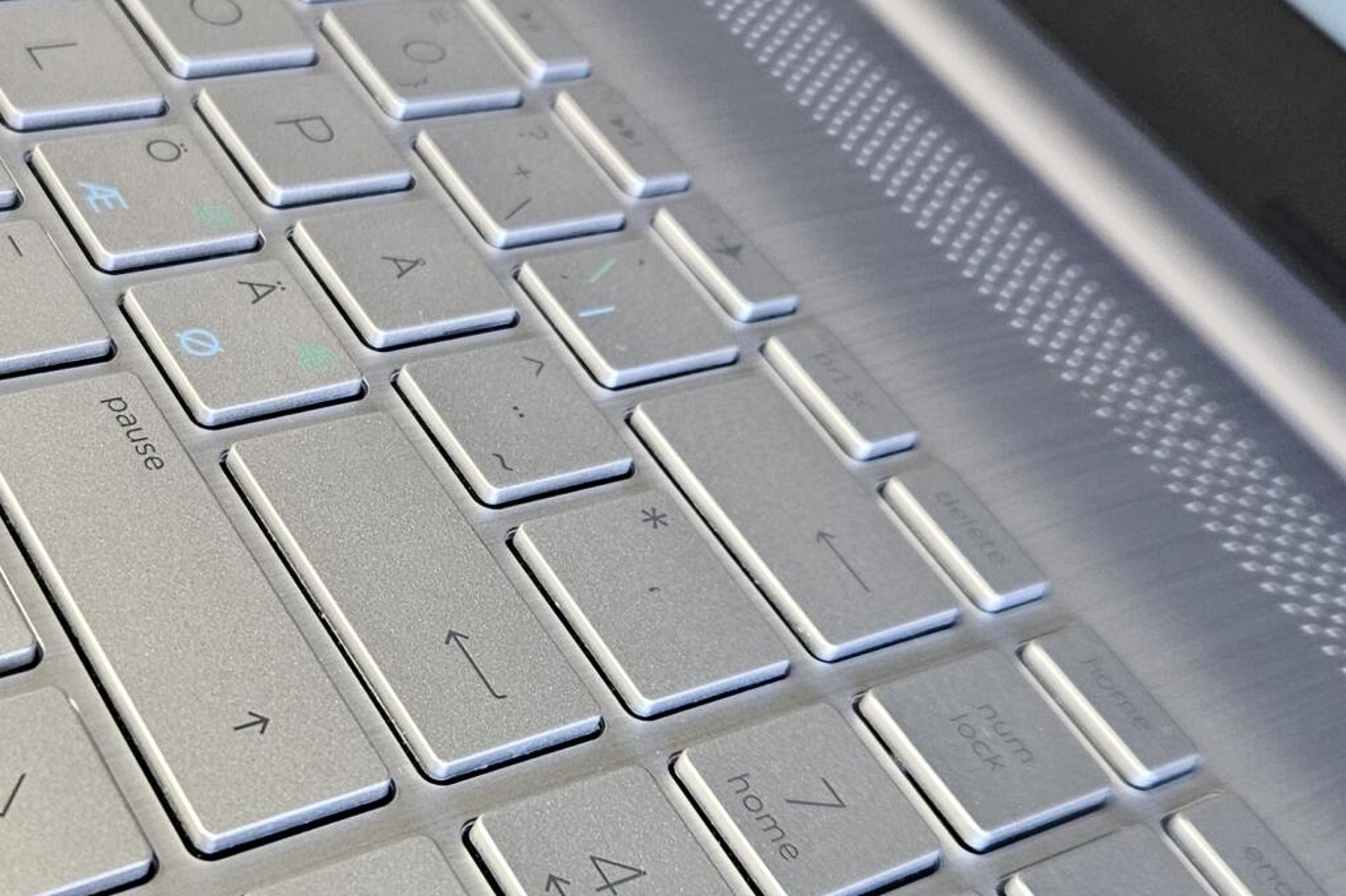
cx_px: 432
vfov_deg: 22.6
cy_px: 441
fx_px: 2242
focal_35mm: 60
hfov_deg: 33.1
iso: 400
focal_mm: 5.4
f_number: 1.8
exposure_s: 1/100
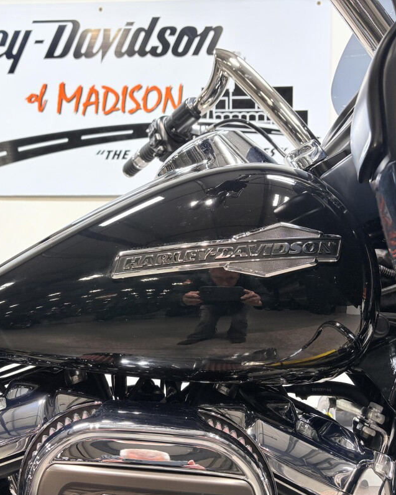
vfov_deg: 52.8
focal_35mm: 34
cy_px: 248
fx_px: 498
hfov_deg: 42.5
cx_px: 119
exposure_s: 1/120
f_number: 1.6
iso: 50
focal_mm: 5.96
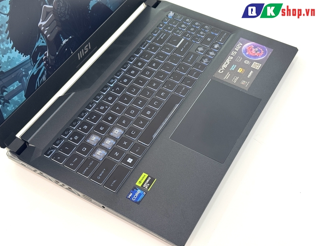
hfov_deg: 38.9
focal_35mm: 49
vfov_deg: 29.7
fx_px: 463
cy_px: 122
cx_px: 162
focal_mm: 6.76
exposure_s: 1/50
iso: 50
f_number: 1.78
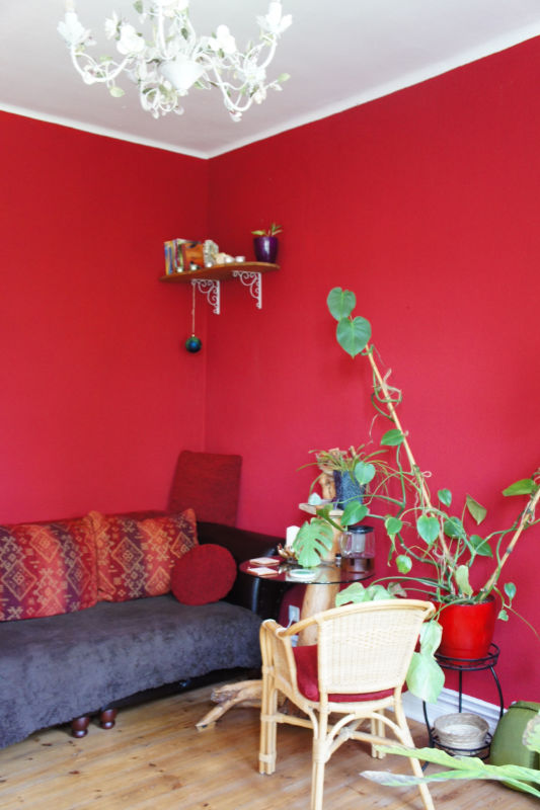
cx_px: 270
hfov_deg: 40.0
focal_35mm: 33
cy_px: 405
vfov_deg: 57.2
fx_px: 743
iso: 1600
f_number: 5
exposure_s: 1/13
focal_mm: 22
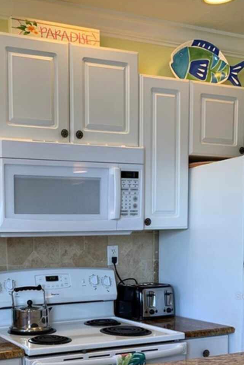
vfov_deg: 39.4
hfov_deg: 27.2
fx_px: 488
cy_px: 295
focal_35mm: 48
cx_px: 30
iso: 50
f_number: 1.8
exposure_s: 1/120
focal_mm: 4.25
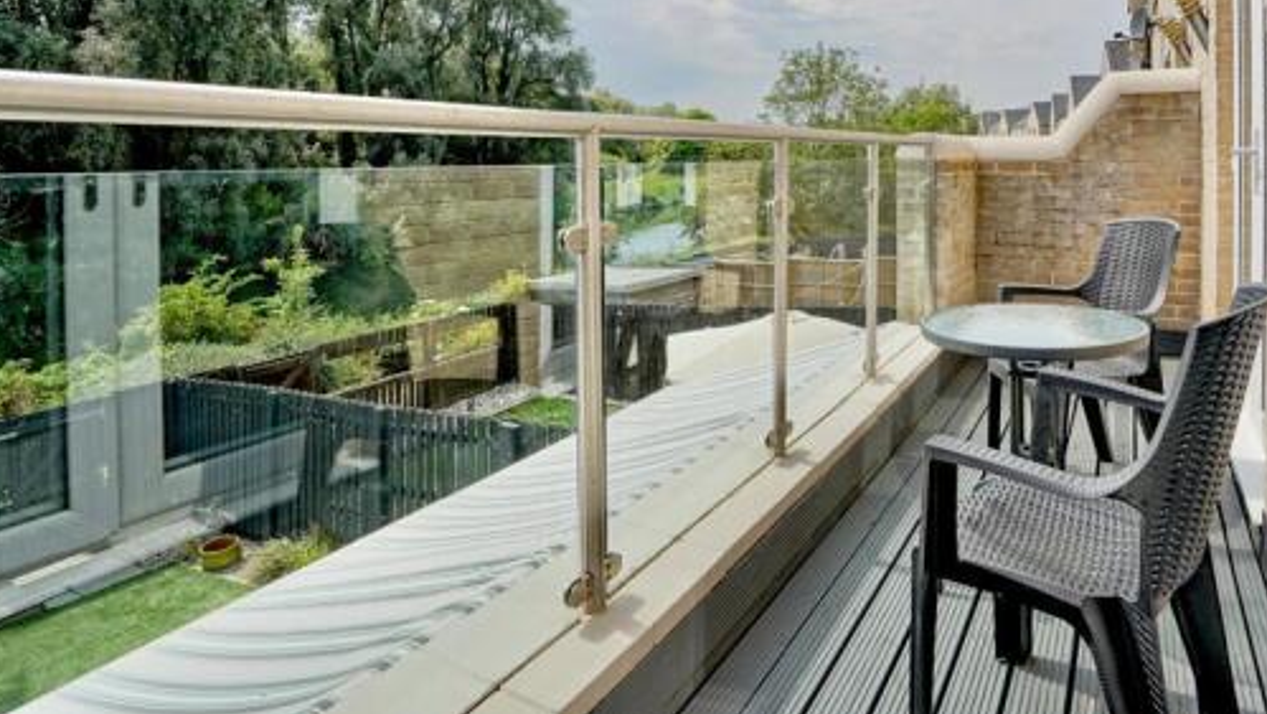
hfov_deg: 80.6
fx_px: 739
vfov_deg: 49.2
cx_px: 733
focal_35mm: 22
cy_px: 169
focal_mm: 16
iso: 100
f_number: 6.3
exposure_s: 1/200
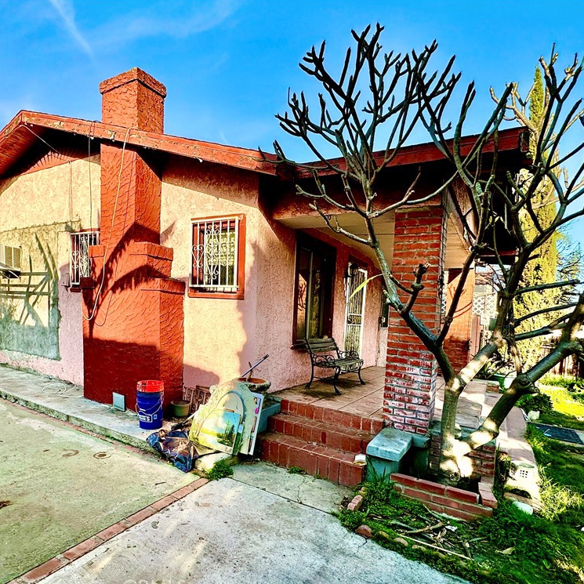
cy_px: 297
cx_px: 190
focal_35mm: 17
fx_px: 324
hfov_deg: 80.9
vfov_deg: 84.0
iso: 40
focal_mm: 2.22
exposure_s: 1/1171
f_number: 2.2
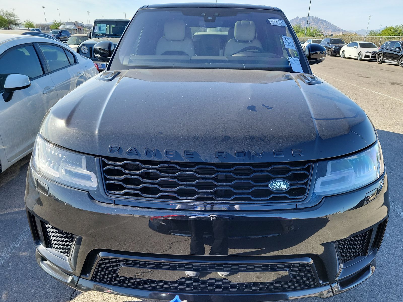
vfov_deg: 56.8
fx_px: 279
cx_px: 202
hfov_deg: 71.6
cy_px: 151
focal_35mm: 24
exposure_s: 1/224
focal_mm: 6.7
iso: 50
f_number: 1.8
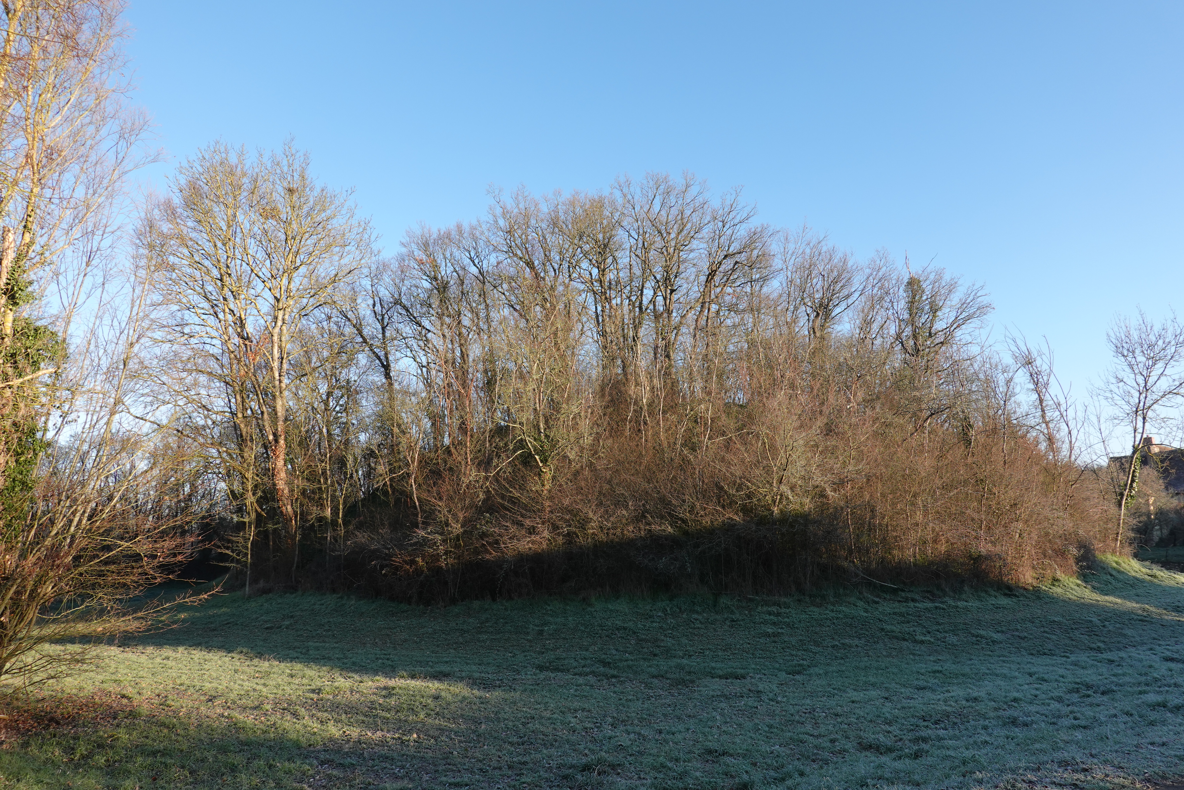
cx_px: 592
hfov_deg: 73.7
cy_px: 395
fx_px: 789
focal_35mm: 24
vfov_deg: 53.1
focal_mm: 9
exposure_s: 1/200
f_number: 4.5
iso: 125
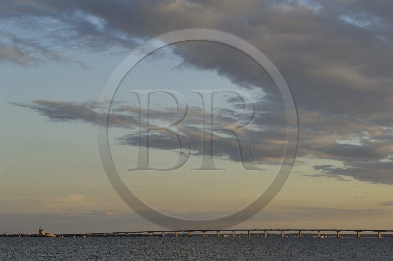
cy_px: 130
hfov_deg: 19.5
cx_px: 196
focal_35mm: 105
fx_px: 1145
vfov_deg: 13.0
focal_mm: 70
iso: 100
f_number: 6
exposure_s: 1/160
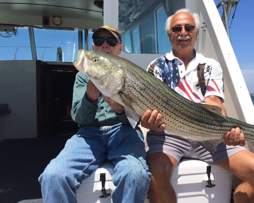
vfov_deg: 43.3
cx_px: 147
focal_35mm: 34
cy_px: 98
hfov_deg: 52.6
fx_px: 256
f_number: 2.2
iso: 32
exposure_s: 1/1953
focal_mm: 4.15
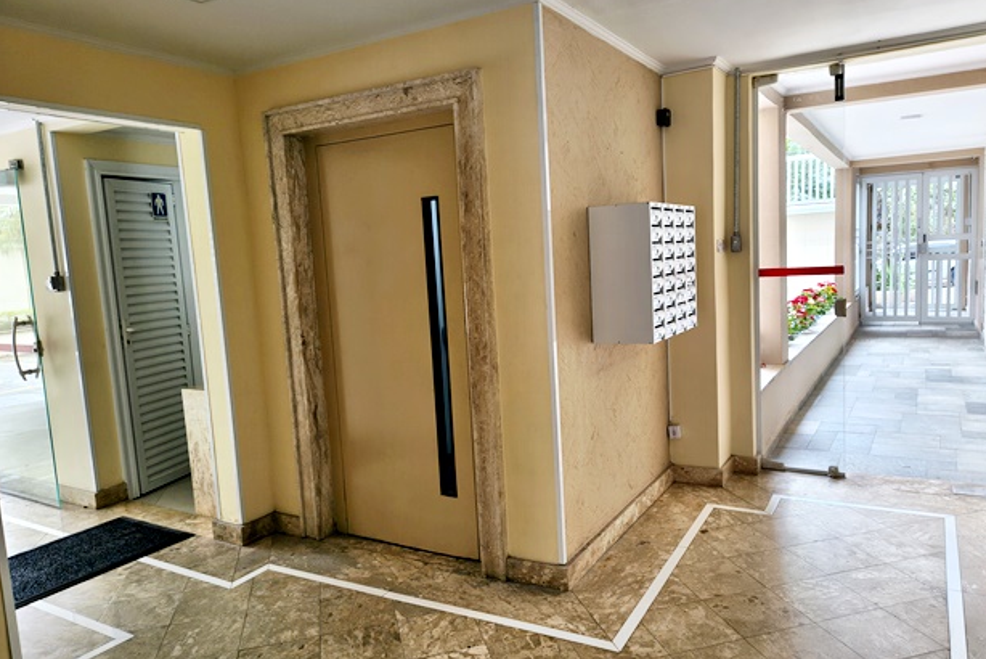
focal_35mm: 26
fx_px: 712
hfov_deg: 69.3
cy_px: 338
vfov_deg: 49.6
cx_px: 509
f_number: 1.8
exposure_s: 1/100
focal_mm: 5.56
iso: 456
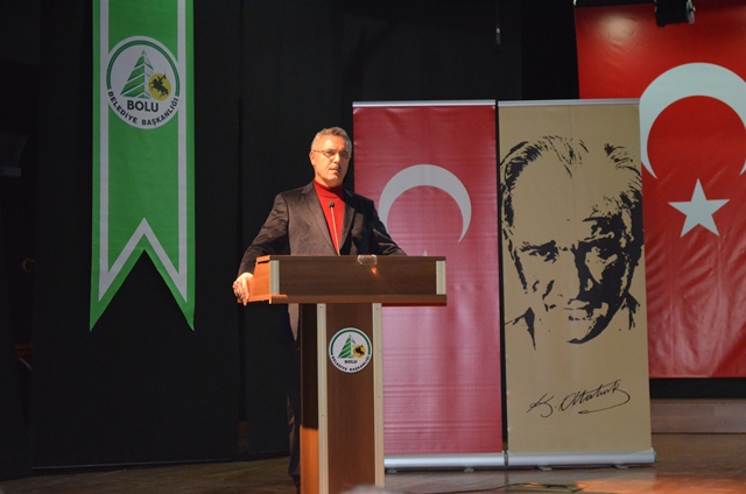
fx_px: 1706
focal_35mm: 82
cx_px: 373
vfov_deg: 16.5
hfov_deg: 24.7
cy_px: 247
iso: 3200
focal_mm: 55
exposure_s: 1/60
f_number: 5.6
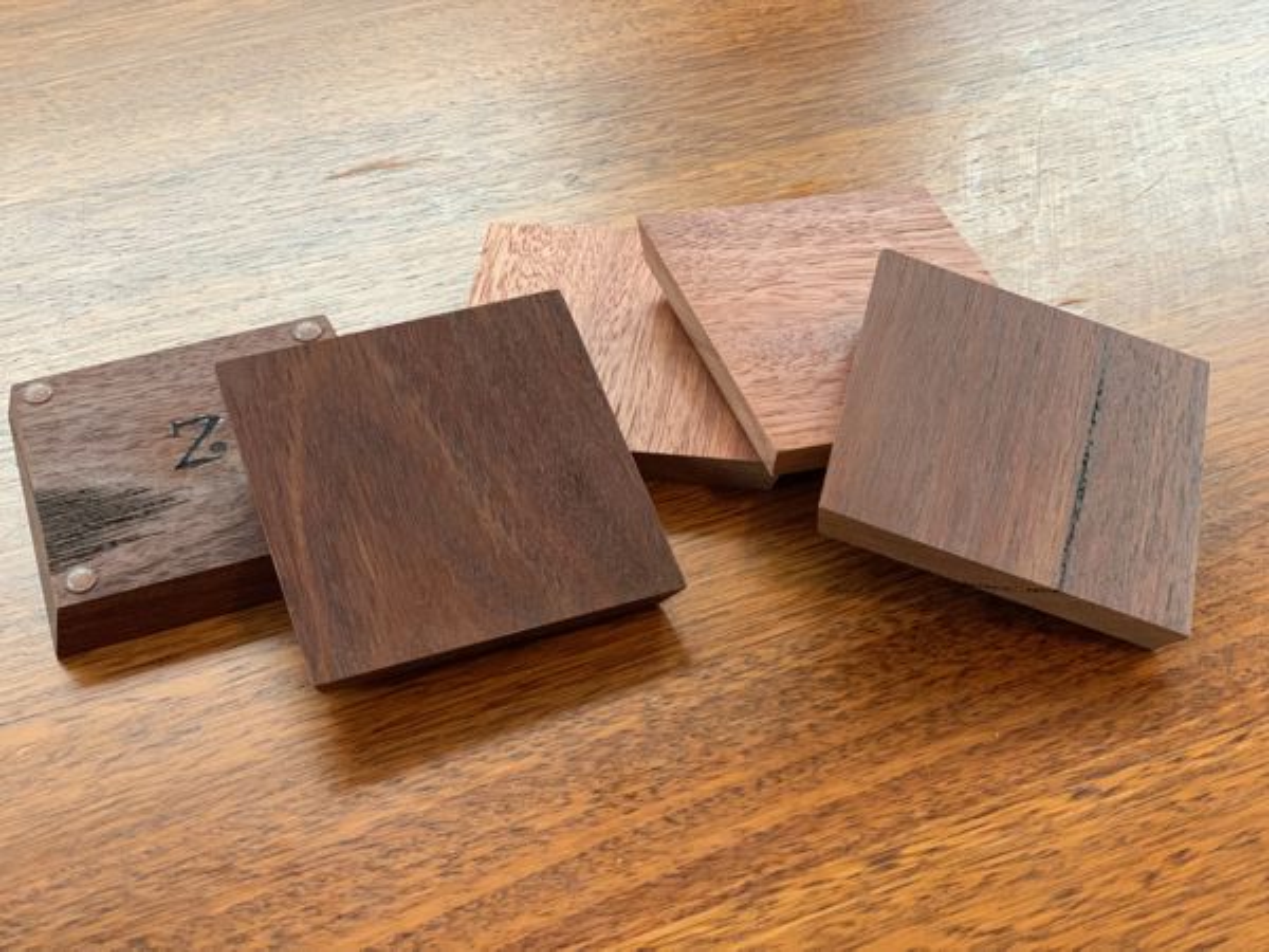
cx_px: 634
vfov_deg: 28.0
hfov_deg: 36.8
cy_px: 476
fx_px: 1906
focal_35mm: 52
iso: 200
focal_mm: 6
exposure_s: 1/60
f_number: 2.4
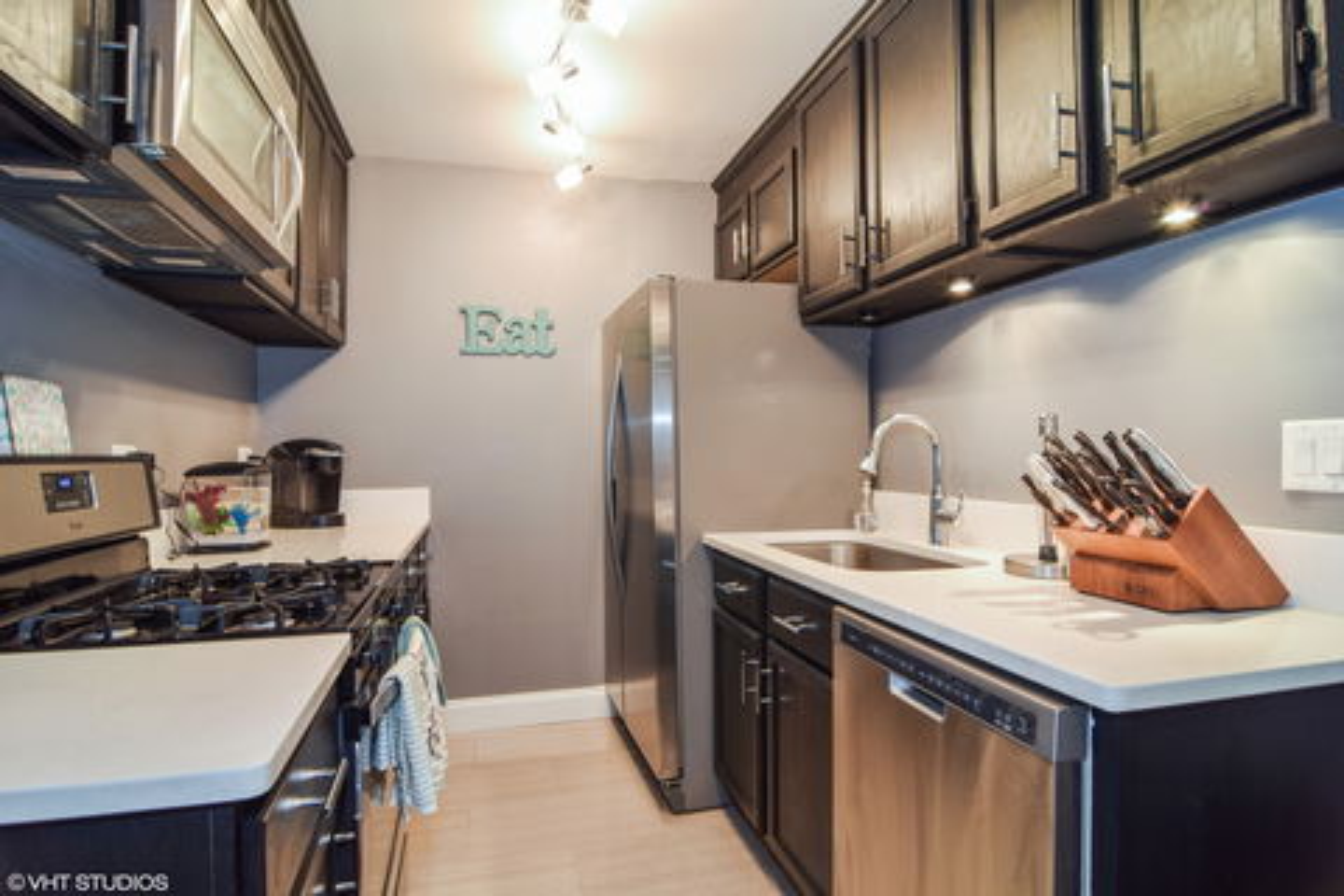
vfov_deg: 67.4
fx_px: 672
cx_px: 672
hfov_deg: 90.0
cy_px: 448
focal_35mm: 18
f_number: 8
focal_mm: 12
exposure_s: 1/1.25
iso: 100
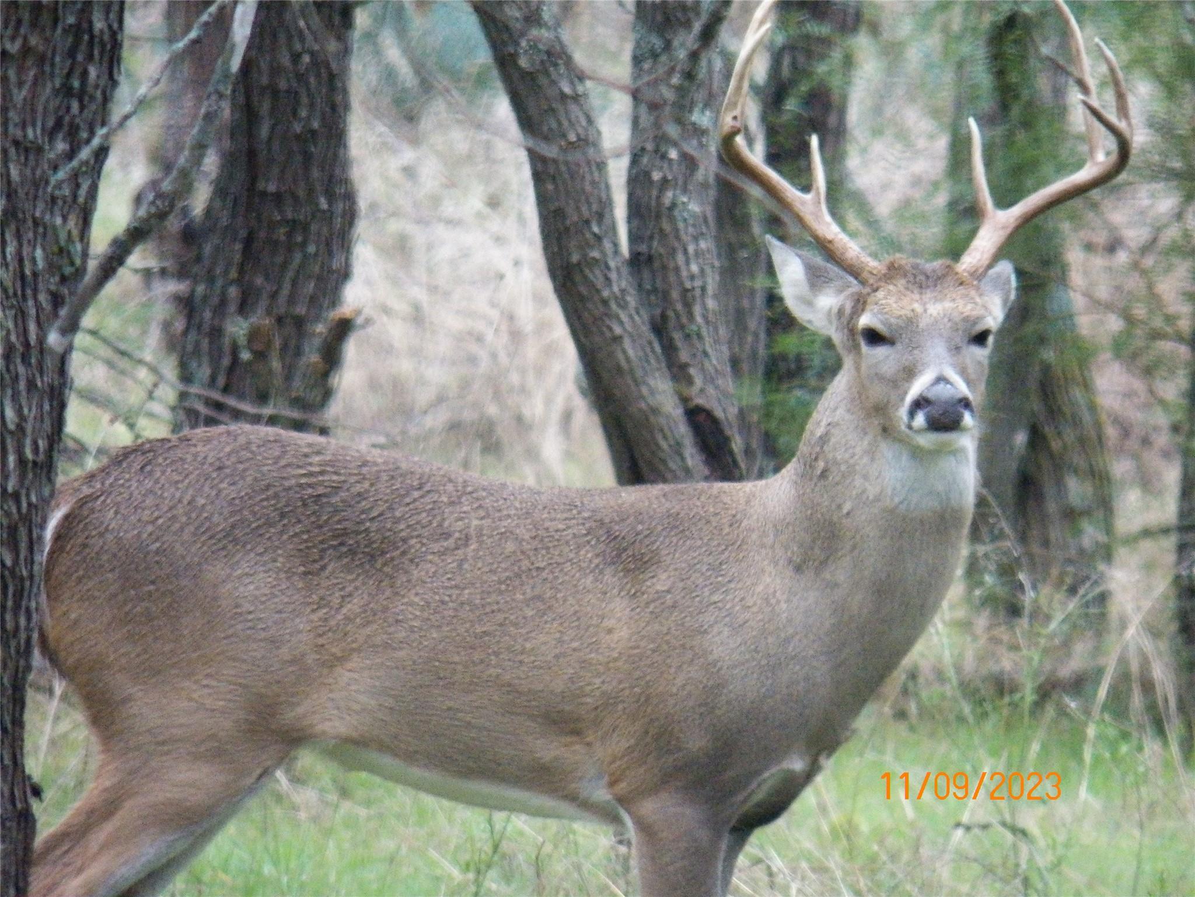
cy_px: 448
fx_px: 28998
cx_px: 598
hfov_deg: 2.4
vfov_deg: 1.8
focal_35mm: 840
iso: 1250
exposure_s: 1/125
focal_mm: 147
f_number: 5.6
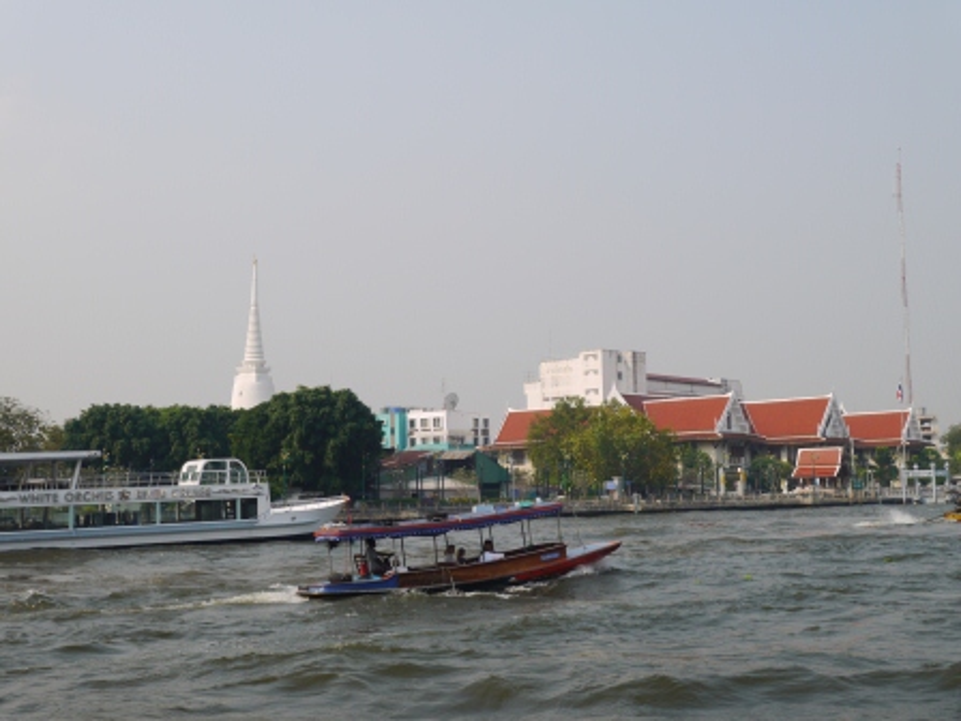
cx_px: 480
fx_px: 1388
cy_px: 360
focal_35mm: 50
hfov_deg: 38.2
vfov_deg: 29.1
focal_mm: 25
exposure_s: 1/400
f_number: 9
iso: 160
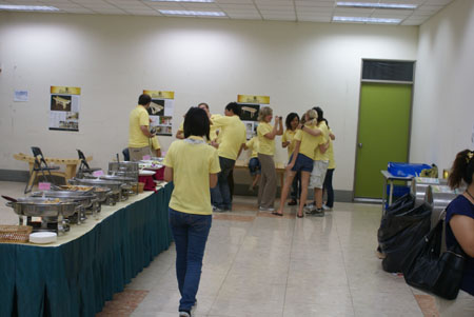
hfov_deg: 37.8
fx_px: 692
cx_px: 237
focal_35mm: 52
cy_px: 158
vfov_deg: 25.8
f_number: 5.6
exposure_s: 1/60
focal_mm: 35
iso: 400
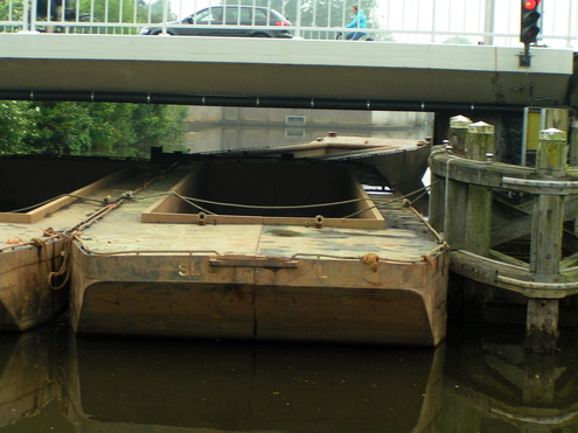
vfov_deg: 14.9
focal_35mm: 99
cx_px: 289
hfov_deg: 19.8
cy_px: 216
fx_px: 1653
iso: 50
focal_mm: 15.2
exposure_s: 1/80
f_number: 4
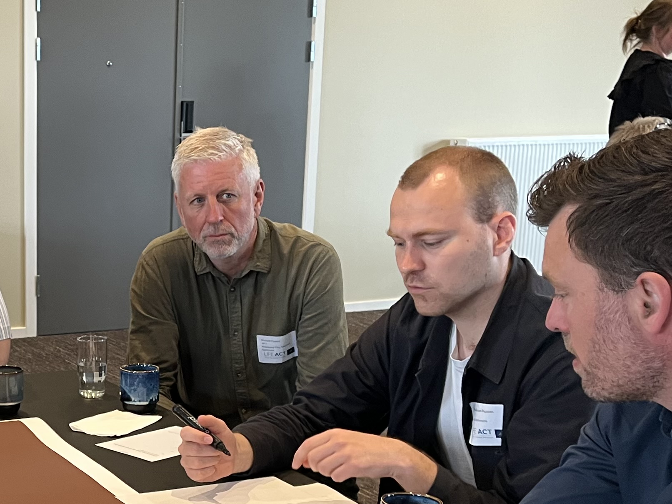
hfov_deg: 28.4
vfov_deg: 22.4
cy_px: 363
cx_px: 37
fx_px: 1262
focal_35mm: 65
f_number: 1.6
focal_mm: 5.1
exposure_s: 1/60
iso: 160
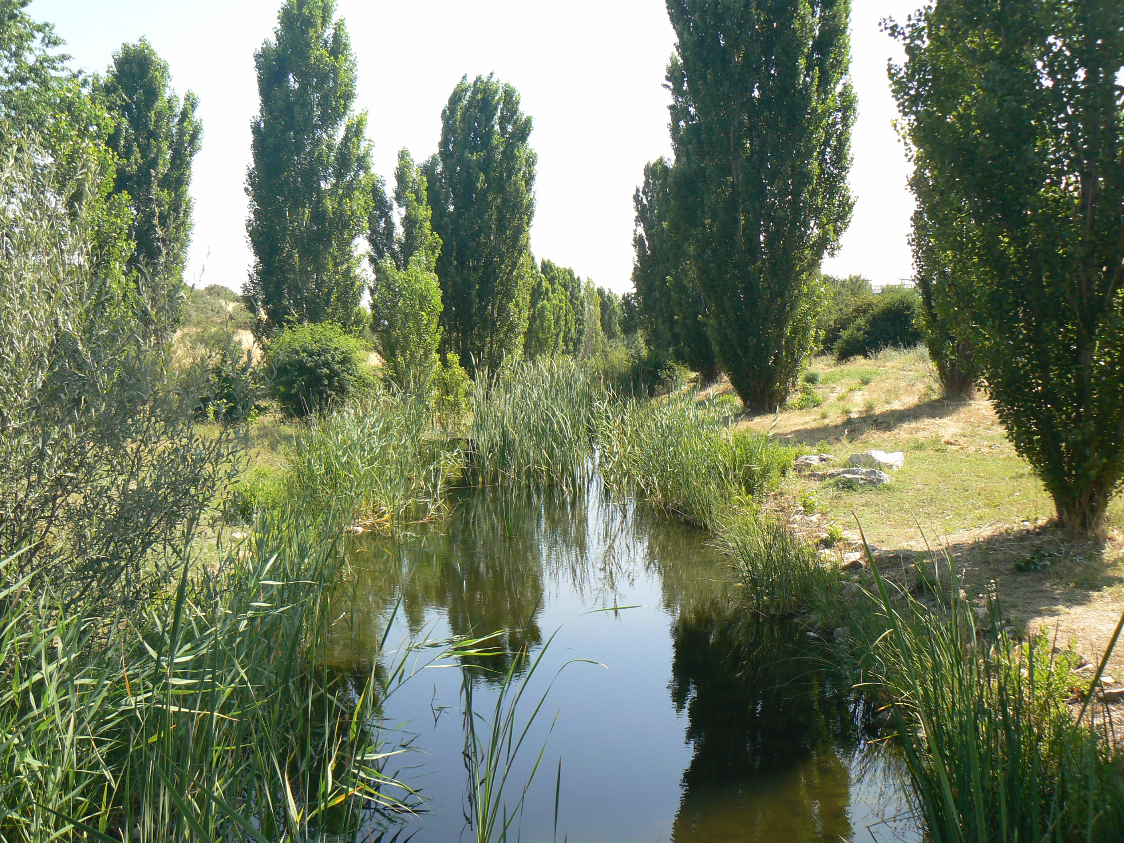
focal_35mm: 36
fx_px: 1169
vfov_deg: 39.7
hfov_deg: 51.4
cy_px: 422
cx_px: 562
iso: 80
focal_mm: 6
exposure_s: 1/200
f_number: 5.6
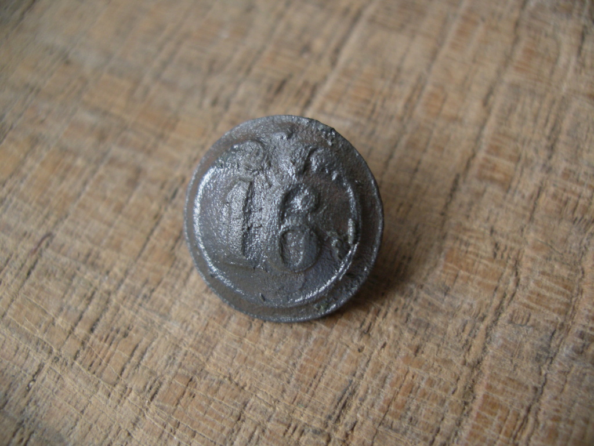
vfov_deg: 38.7
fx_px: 635
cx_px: 297
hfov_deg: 50.1
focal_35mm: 37
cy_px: 223
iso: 200
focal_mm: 7.8
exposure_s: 1/25
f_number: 2.8
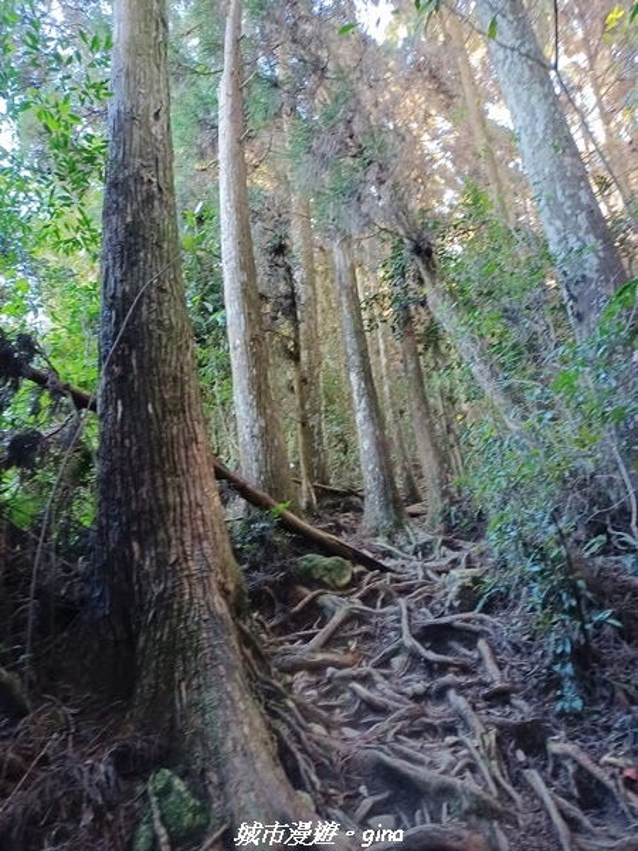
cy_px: 426
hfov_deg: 54.9
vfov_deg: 69.4
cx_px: 319
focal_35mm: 25
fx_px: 614
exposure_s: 1/24
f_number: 1.8
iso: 400
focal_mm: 4.6
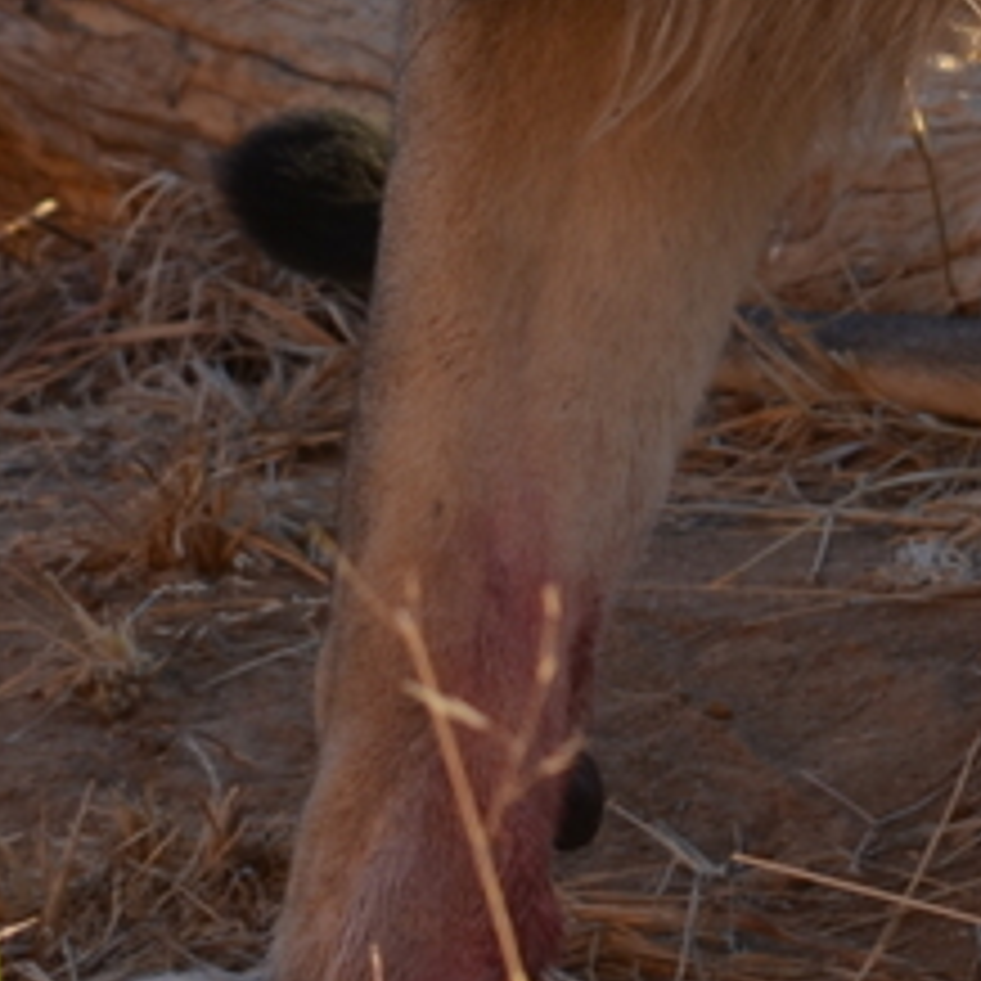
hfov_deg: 2.0
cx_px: 1791
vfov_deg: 2.0
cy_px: -914
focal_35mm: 868
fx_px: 27830
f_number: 6.3
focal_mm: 116
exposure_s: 1/160
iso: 200
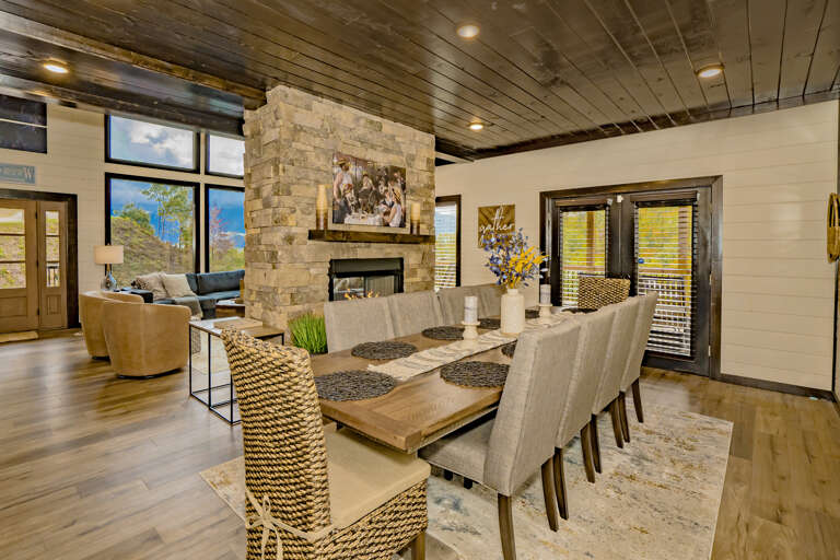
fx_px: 373
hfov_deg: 96.7
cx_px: 420
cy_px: 280
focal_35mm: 16
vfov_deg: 73.7
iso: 800
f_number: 7.1
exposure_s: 1/160
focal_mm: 16
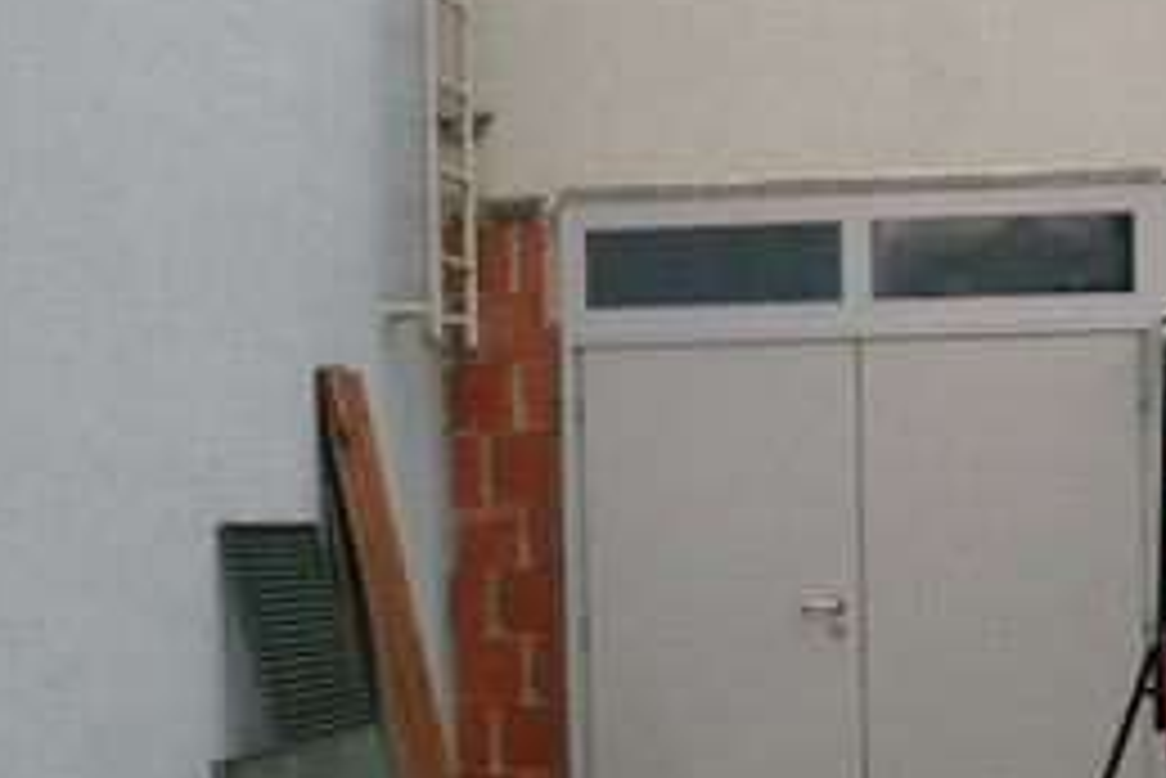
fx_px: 2884
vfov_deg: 15.1
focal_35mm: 89
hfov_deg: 22.8
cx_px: 711
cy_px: 800
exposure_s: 1/125
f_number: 2.6
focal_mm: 7.6
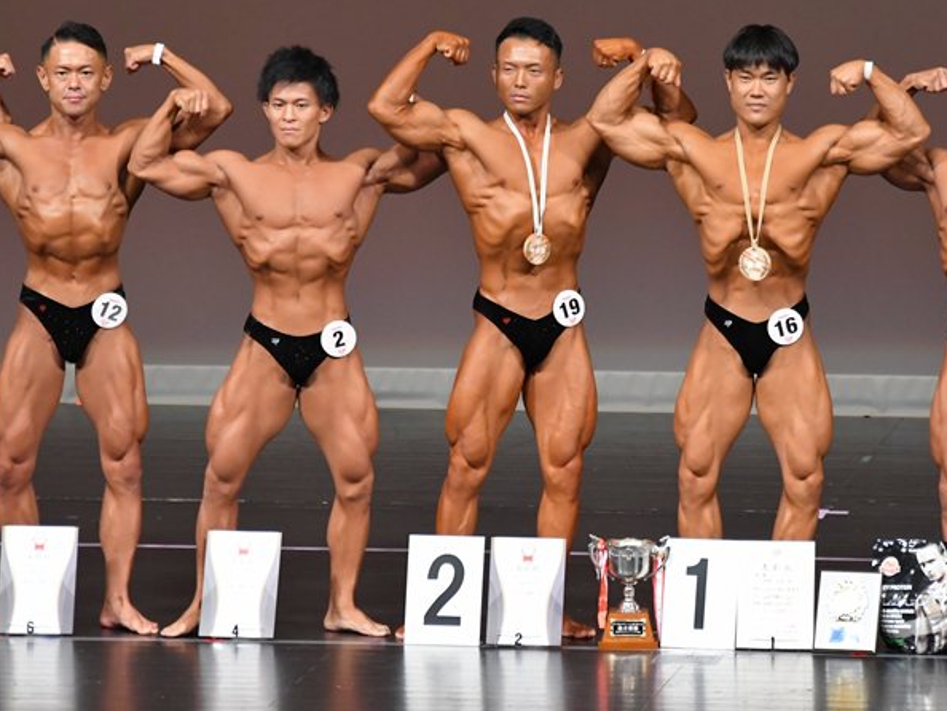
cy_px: 306
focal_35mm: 376
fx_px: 10290
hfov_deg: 5.3
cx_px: 578
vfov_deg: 4.0
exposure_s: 1/400
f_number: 5.6
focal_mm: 200
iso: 4000
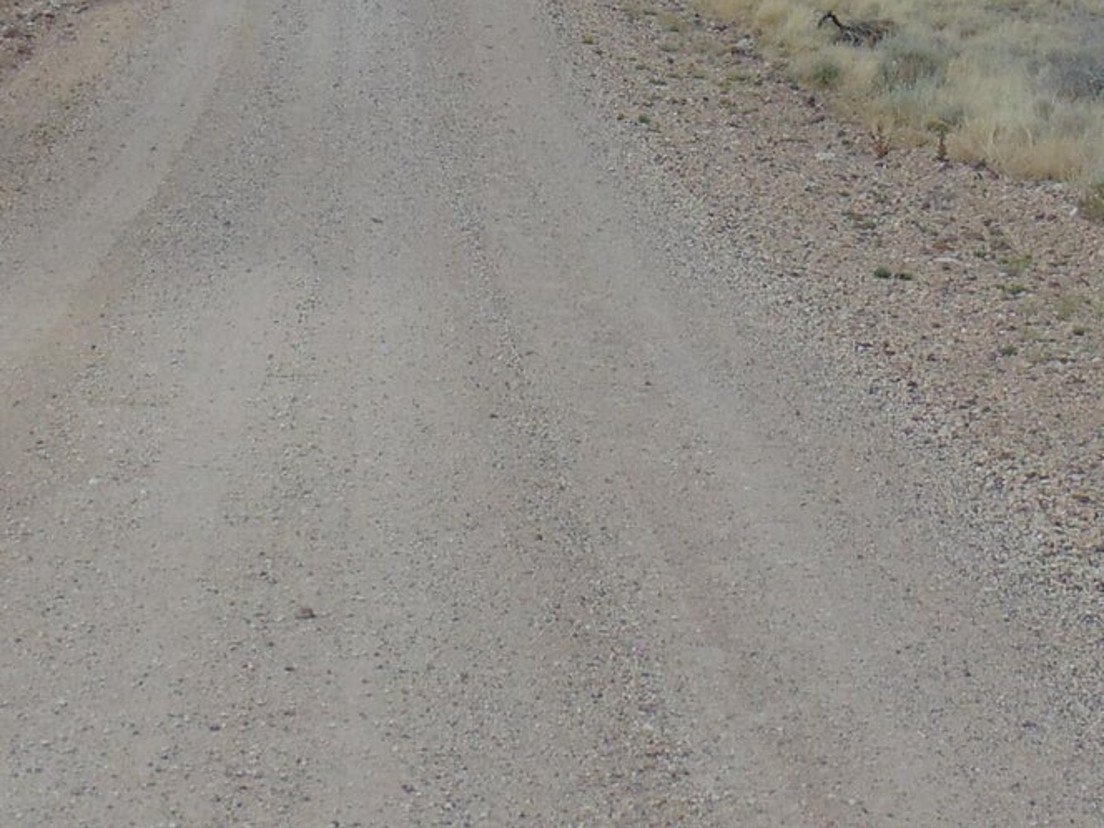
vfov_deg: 11.0
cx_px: 523
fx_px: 4306
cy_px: 289
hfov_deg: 14.6
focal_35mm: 135
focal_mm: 7.6
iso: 80
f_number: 8.7
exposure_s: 1/200
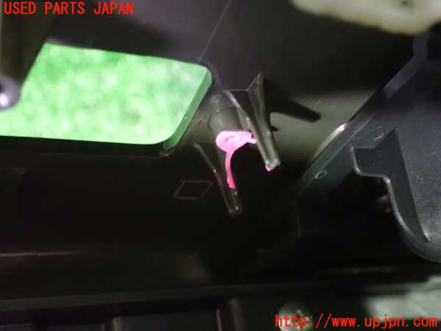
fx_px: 522
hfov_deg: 45.8
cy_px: 166
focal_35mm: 41
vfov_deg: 35.1
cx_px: 220
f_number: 2.8
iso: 1600
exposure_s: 1/8
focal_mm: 7.31
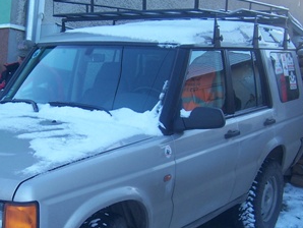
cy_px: 157
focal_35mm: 59
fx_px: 517
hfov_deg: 32.1
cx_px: 76
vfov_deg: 24.7
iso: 80
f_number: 3.4
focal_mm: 5.5
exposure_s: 1/90
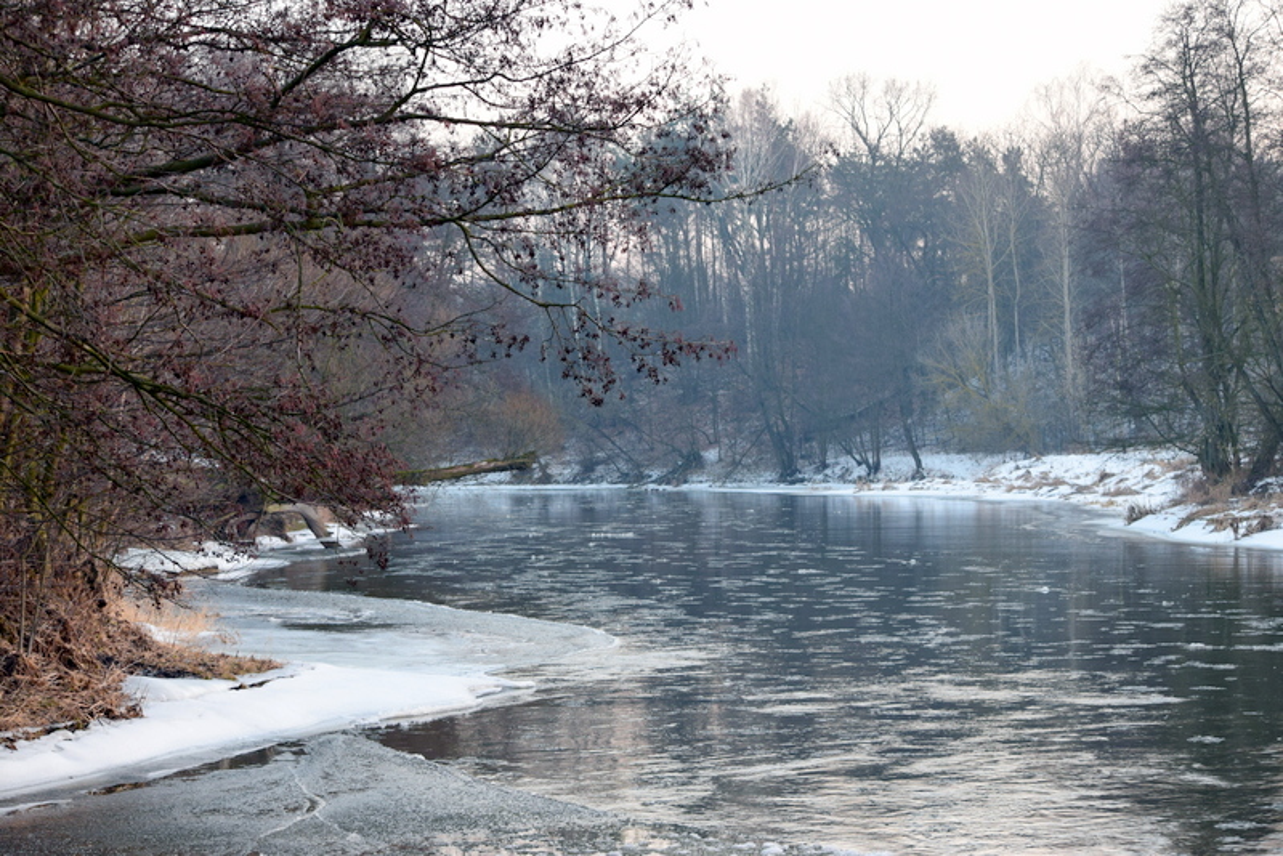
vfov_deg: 16.6
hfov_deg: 24.6
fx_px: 2941
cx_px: 642
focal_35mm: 82
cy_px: 428
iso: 400
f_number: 7.1
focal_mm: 55
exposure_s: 1/40
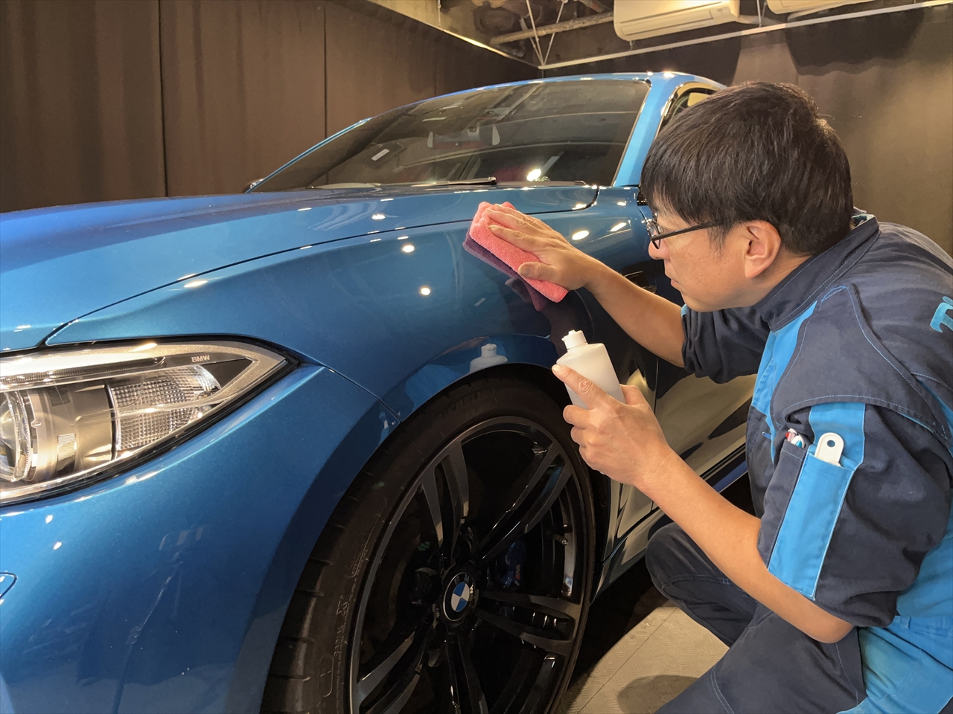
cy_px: 357
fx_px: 716
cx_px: 476
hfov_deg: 67.3
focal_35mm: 26
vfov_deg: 53.1
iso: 400
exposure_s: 1/60
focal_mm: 5.1
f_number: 1.6
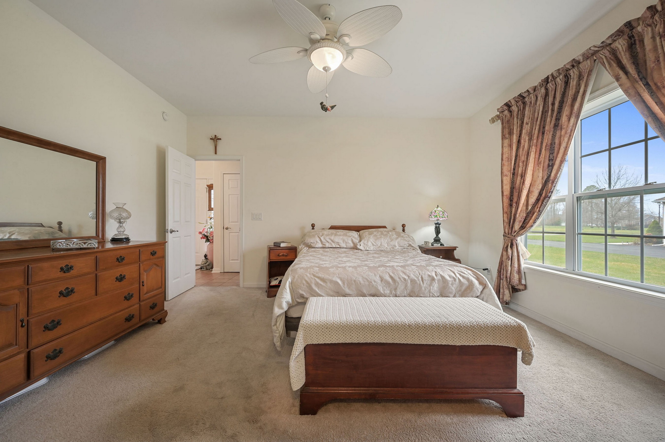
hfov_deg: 104.3
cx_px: 332
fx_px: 258
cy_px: 221
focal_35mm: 14
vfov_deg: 81.1
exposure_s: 1/2.5
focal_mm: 14
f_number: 8
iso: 320
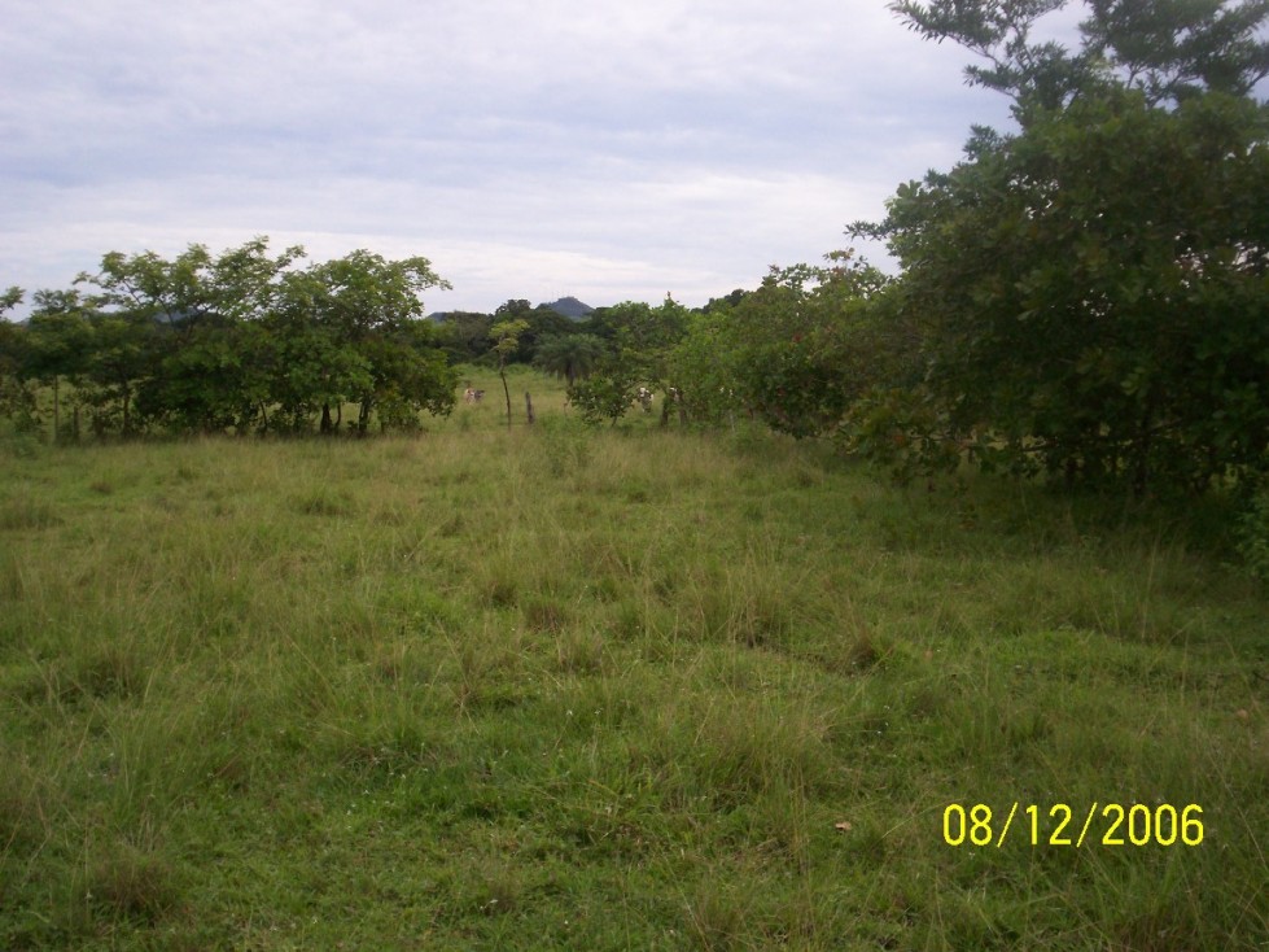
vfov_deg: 39.6
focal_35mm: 36
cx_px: 634
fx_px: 1320
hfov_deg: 51.4
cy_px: 476
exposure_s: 1/342
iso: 100
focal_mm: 5.9
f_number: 4.5
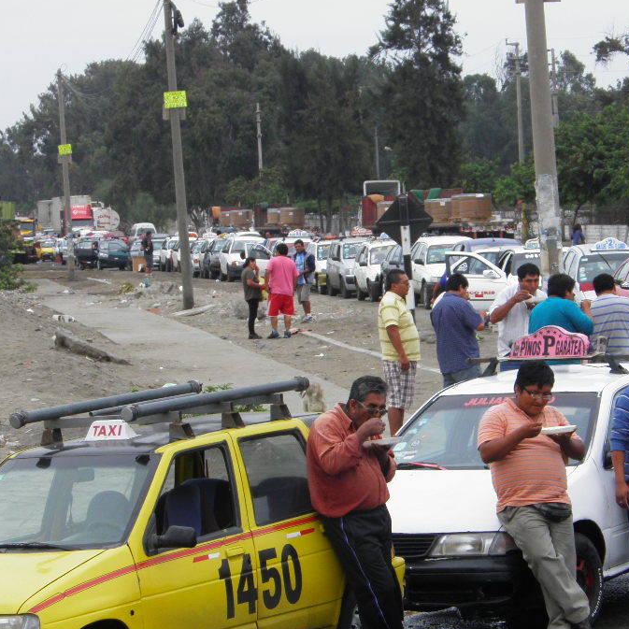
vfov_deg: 10.4
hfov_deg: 10.4
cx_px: 476
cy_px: 383
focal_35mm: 168
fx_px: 3454
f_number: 5.6
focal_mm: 17.1
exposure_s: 1/160
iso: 50
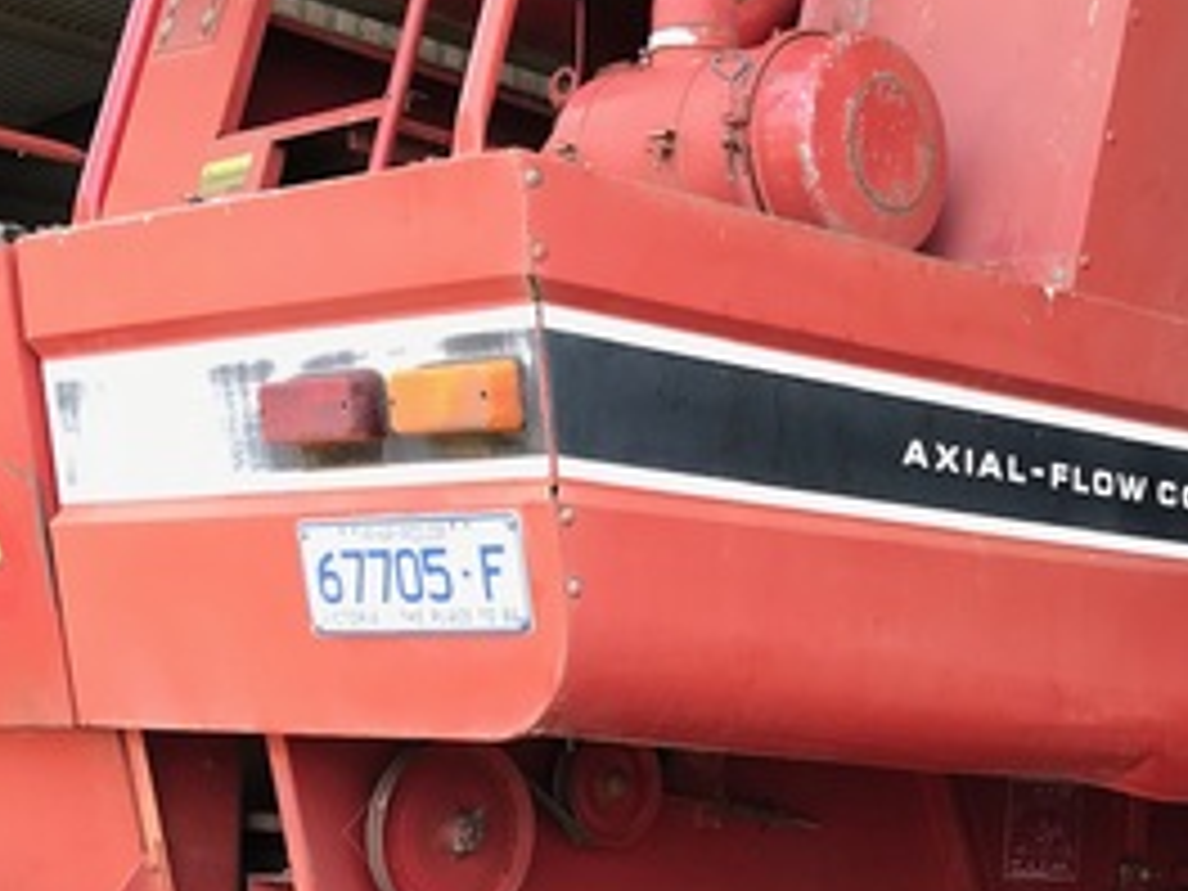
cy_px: 754
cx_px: 954
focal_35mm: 70
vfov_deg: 20.7
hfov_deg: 27.2
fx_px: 2402
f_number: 1.8
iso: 25
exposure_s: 1/100
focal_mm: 3.99
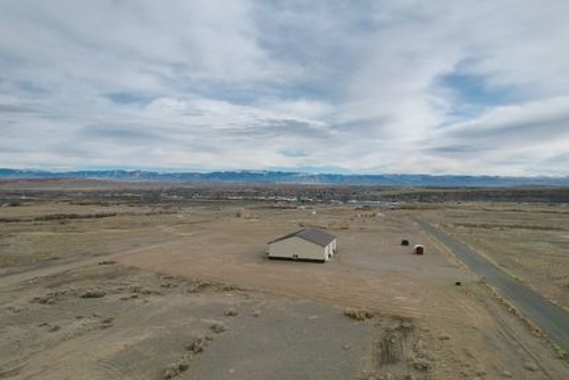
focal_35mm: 22
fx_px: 348
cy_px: 190
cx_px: 284
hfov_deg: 78.6
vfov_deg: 57.3
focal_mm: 8.38
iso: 110
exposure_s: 1/5000
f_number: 2.8
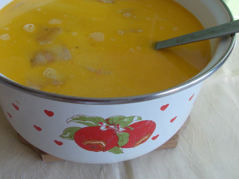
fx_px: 249
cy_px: 61
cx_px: 95
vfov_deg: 39.2
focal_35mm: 36
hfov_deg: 51.0
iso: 80
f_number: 3.2
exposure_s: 1/40
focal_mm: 4.6
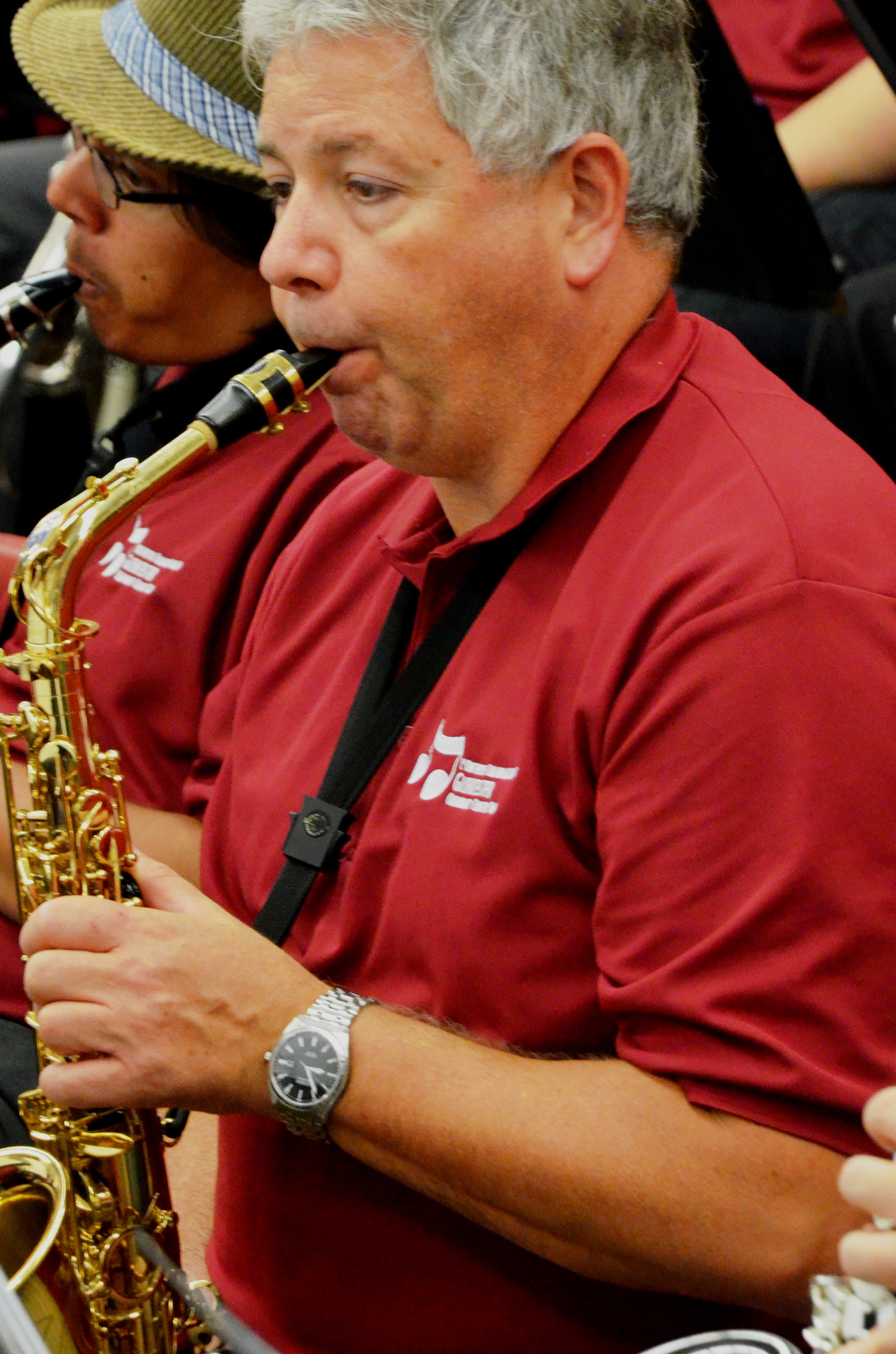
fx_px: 10265
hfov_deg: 5.0
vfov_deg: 7.5
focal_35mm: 274
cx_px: 304
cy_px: 699
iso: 3200
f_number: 5.6
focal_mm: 125
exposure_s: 1/80
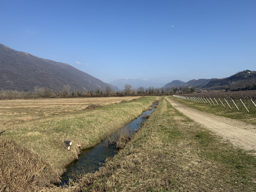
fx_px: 177
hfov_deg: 71.6
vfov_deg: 56.8
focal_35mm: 24
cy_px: 96
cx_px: 128
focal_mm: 6.76
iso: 80
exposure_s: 1/5319
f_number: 1.78
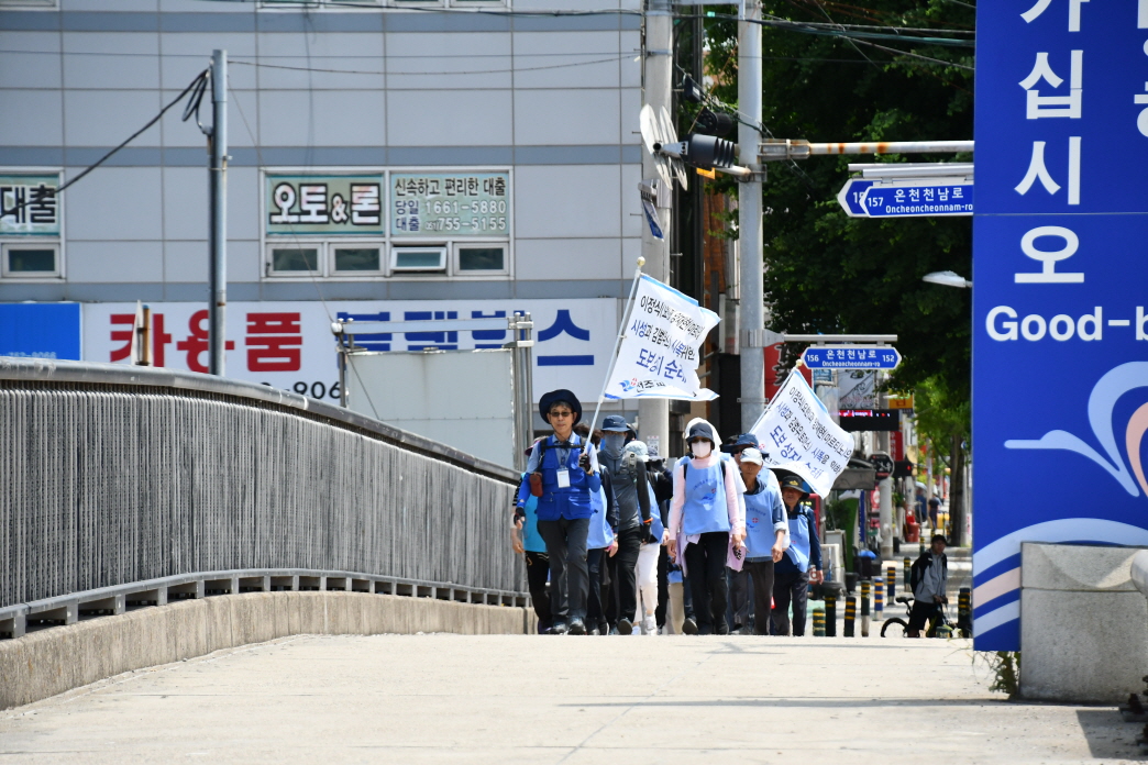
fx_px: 6696
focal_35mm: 210
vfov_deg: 6.5
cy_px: 382
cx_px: 574
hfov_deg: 9.8
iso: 800
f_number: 7.1
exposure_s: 1/3200
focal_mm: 140
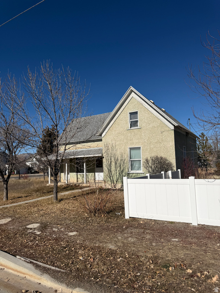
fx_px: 203
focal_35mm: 24
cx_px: 110
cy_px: 146
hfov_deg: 56.8
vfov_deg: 71.6
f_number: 1.78
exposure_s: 1/10309
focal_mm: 6.76
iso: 80
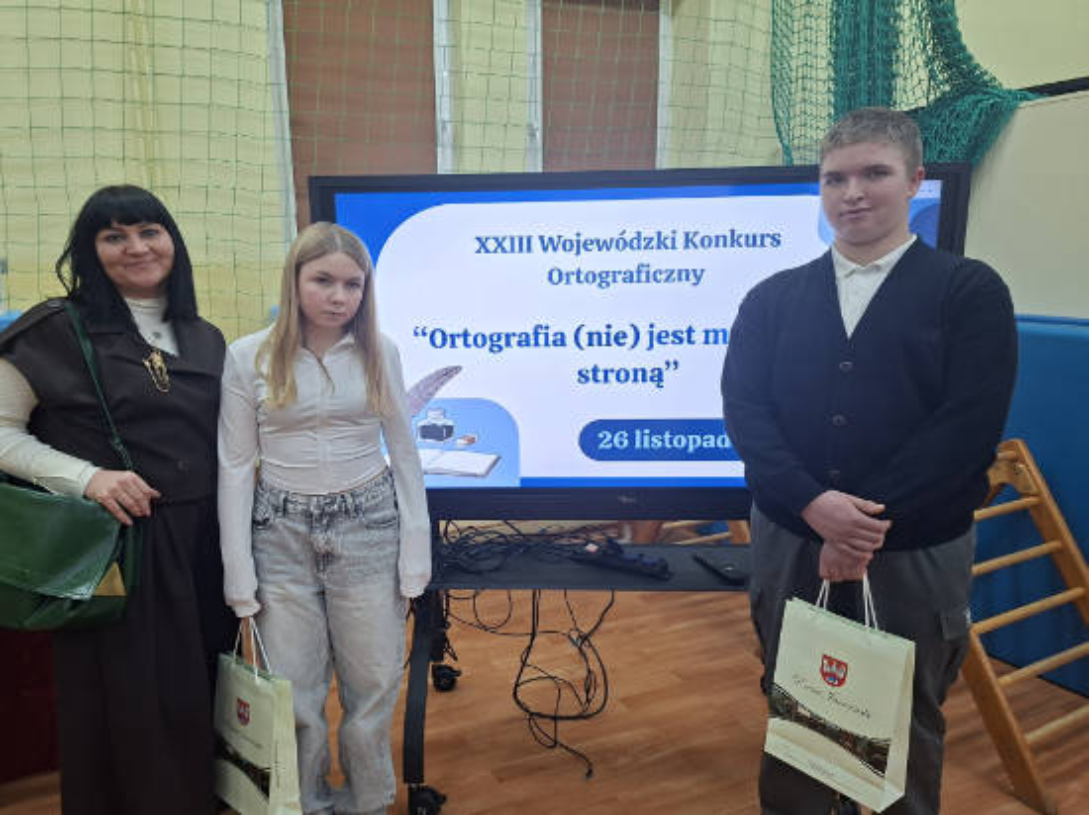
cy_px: 408
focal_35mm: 23
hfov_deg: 73.9
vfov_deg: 58.8
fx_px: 723
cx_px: 544
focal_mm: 5.5
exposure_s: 1/100
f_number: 1.8
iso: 250
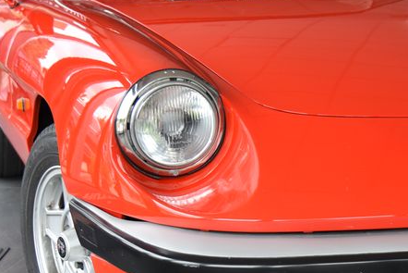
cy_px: 118
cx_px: 336
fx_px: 1156
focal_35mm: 102
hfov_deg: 19.8
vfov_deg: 13.4
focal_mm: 44
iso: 500
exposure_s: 1/50
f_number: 4
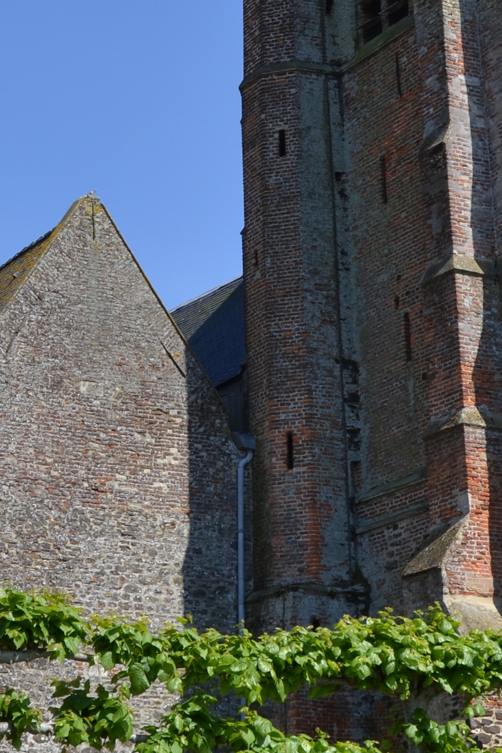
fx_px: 1831
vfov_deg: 23.0
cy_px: 199
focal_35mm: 88
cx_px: 182
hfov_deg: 15.6
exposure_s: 1/200
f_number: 7.1
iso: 100
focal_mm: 19
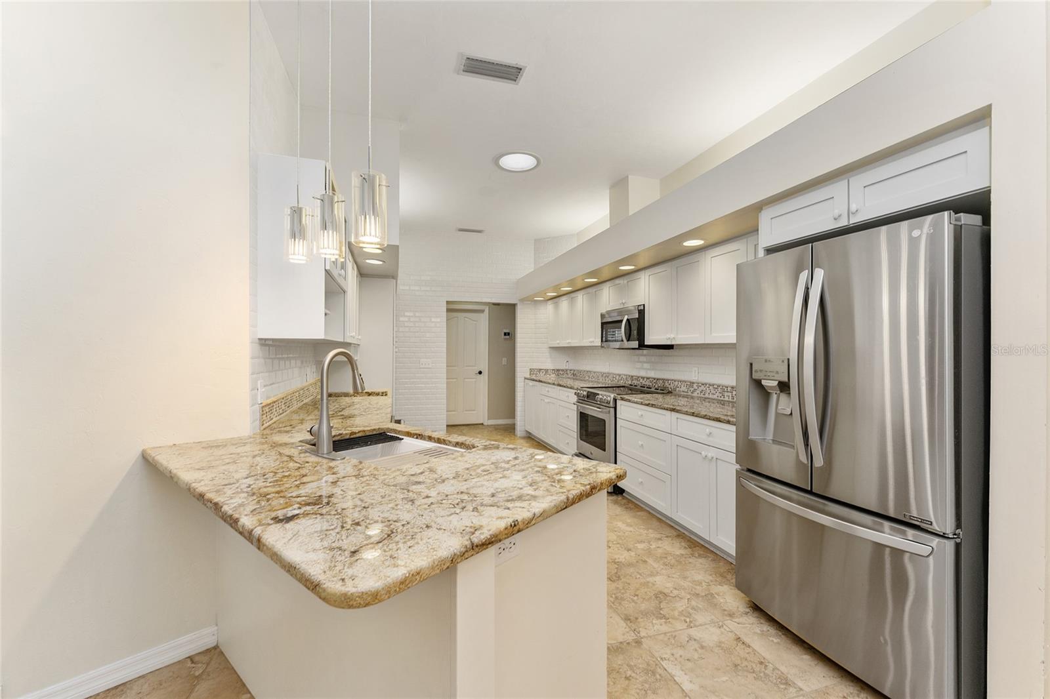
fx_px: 408
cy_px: 350
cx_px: 525
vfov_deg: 81.2
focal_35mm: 14
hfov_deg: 104.3
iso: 400
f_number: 7.1
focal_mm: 14
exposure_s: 1/25
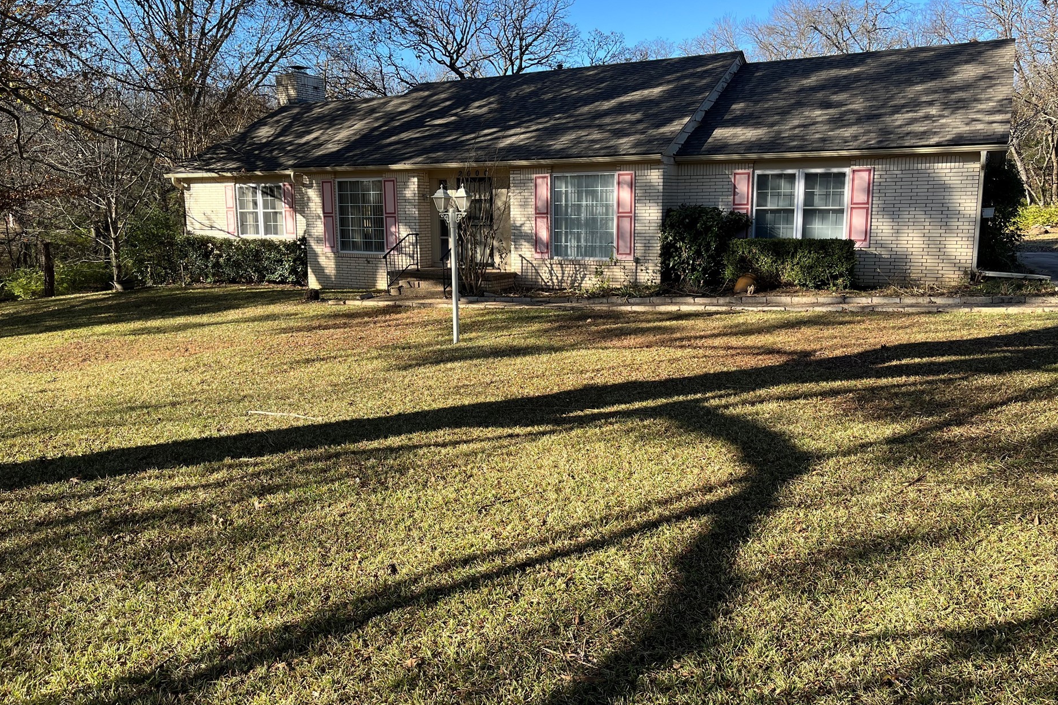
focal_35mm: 28
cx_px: 535
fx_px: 823
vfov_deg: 46.4
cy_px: 331
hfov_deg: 65.5
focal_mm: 5.1
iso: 50
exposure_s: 1/1018
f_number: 1.6
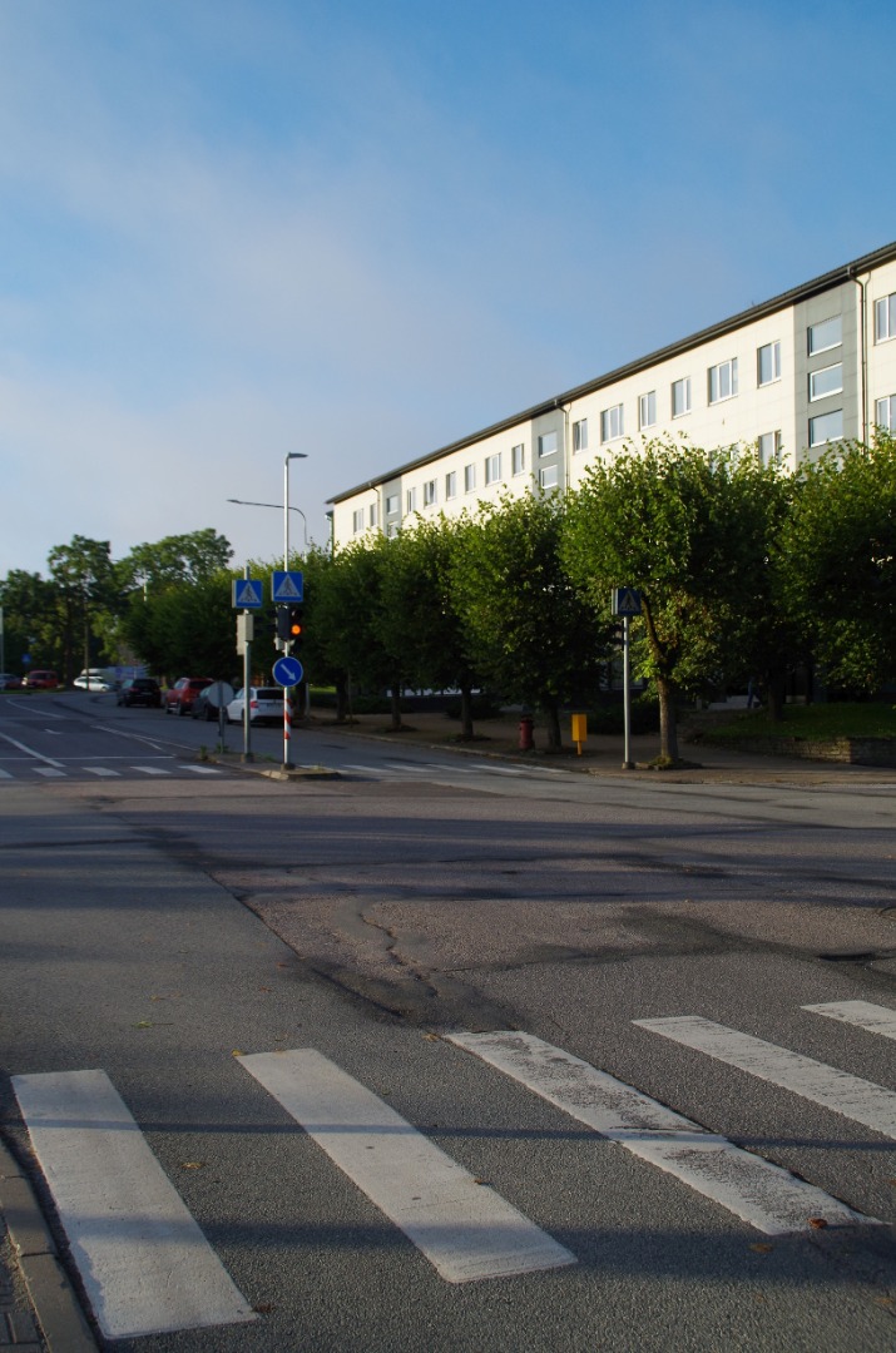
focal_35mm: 42
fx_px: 1575
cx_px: 448
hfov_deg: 31.7
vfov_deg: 46.5
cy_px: 676
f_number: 8
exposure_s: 1/400
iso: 200
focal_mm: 28
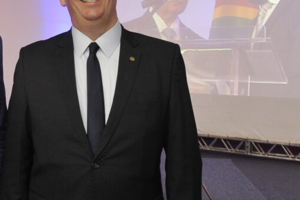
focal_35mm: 62
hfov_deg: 30.6
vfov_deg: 21.8
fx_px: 516
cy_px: 65
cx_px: 15
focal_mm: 31
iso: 3200
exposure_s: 1/60
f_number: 5.6
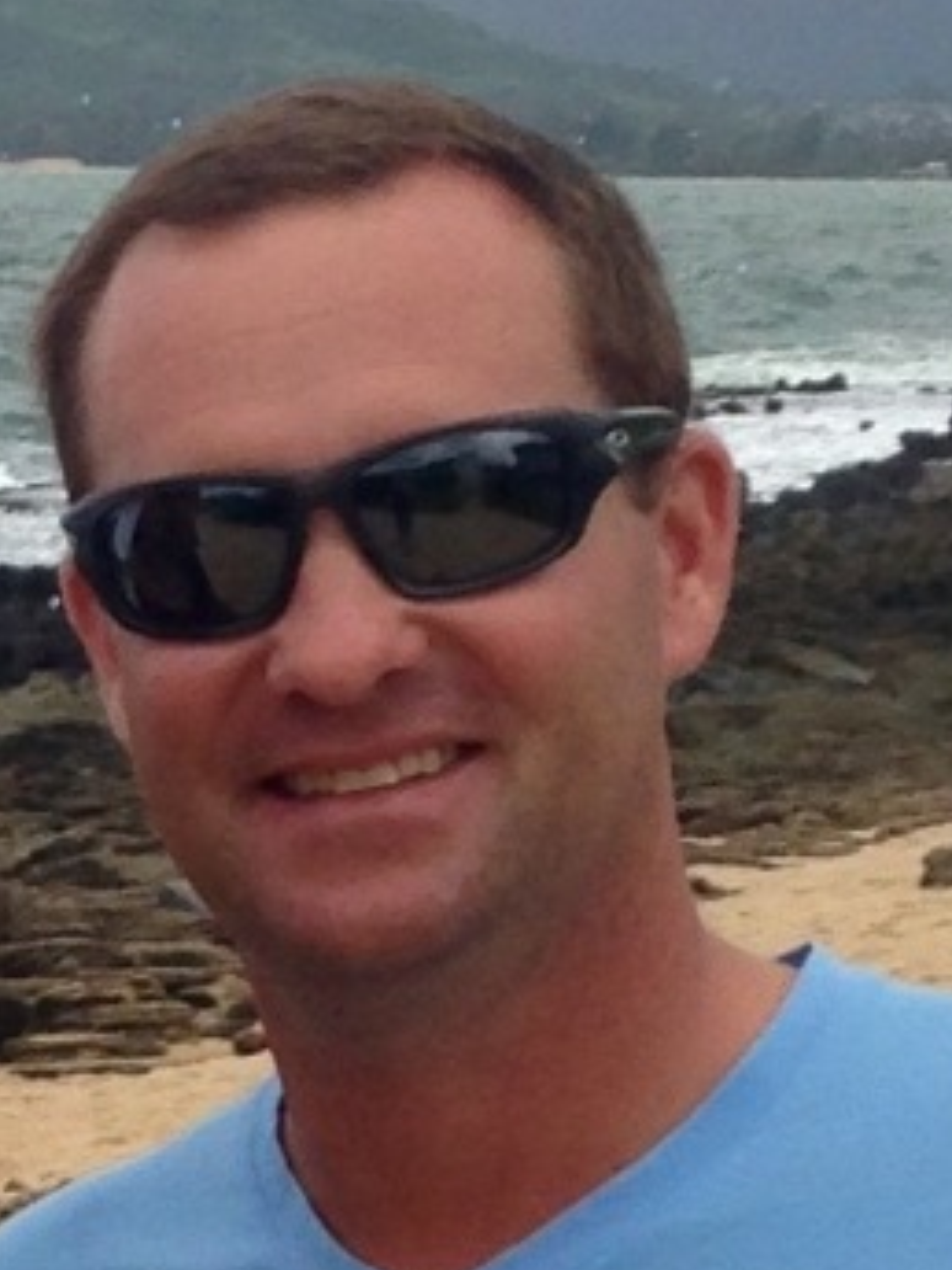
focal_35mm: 43
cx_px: 432
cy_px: 705
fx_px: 1577
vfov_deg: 43.8
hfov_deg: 33.6
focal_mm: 4.12
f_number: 2.4
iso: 50
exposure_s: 1/516
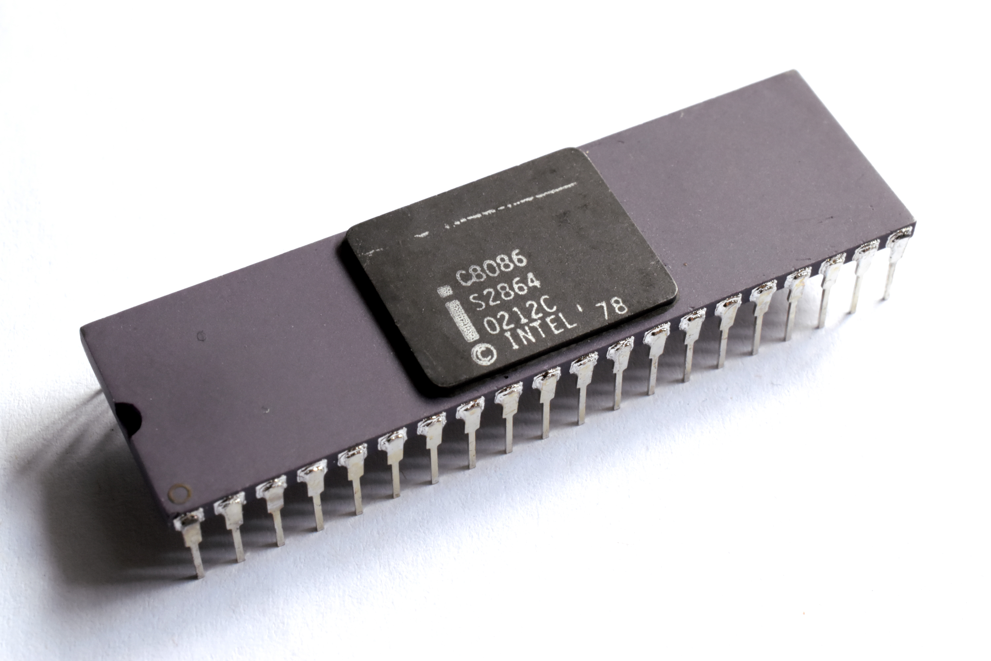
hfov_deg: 33.4
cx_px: 496
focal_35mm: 60
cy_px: 330
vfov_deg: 22.6
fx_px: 1652
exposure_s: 1/10
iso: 1600
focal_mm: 40
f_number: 25
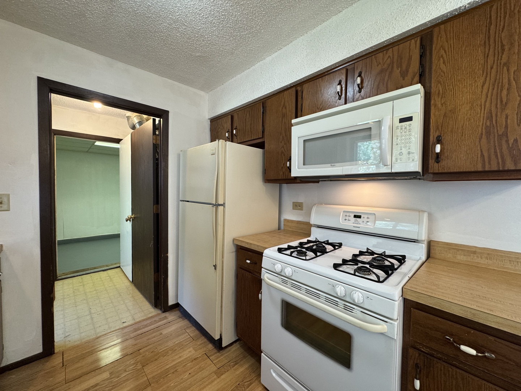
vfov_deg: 85.7
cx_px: 260
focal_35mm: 14
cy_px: 196
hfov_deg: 102.1
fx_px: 211
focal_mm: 2.22
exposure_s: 1/60
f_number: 2.2
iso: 160
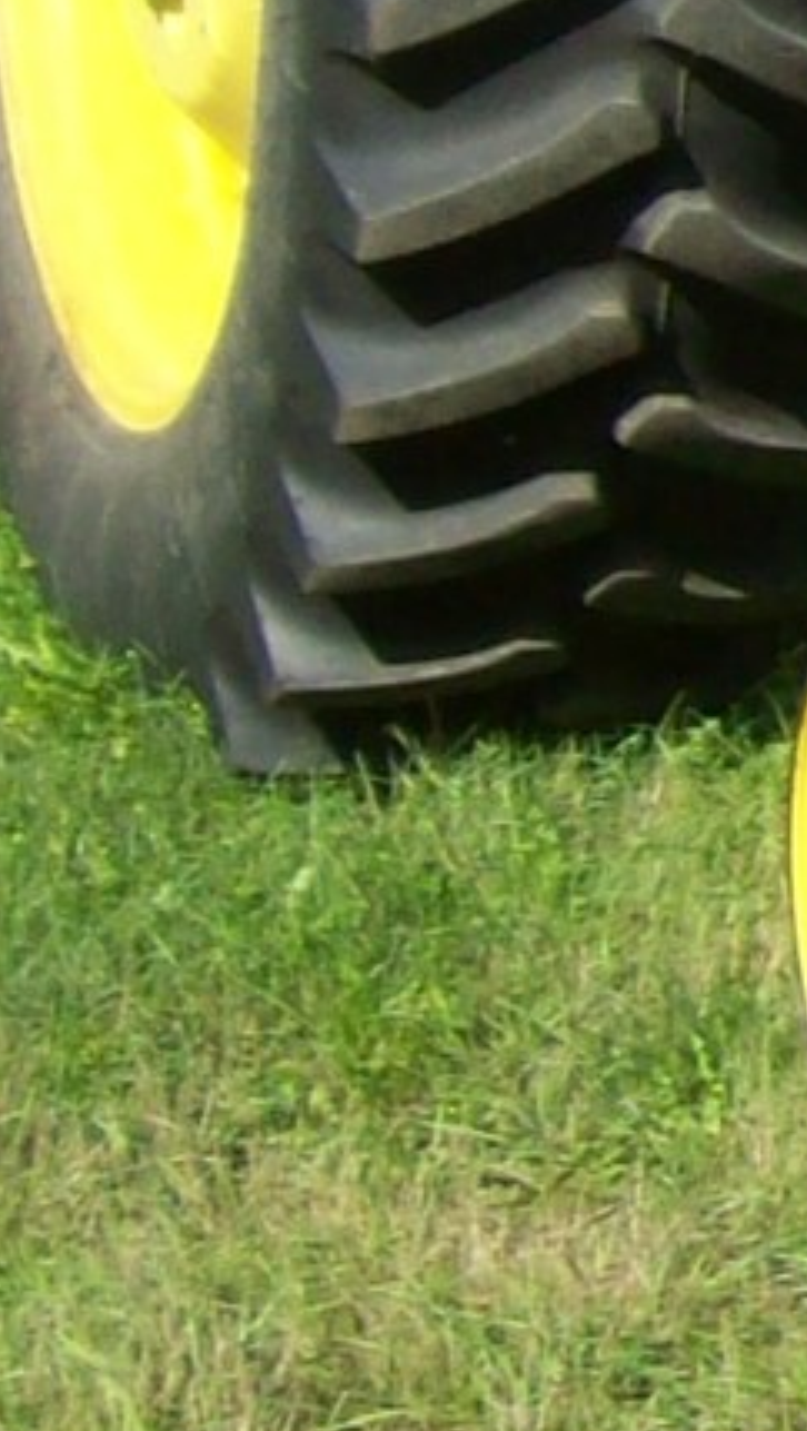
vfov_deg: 11.3
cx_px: 3145
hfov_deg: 5.7
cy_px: -289
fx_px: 7098
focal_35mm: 187
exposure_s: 1/341
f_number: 4.8
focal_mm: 6
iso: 80
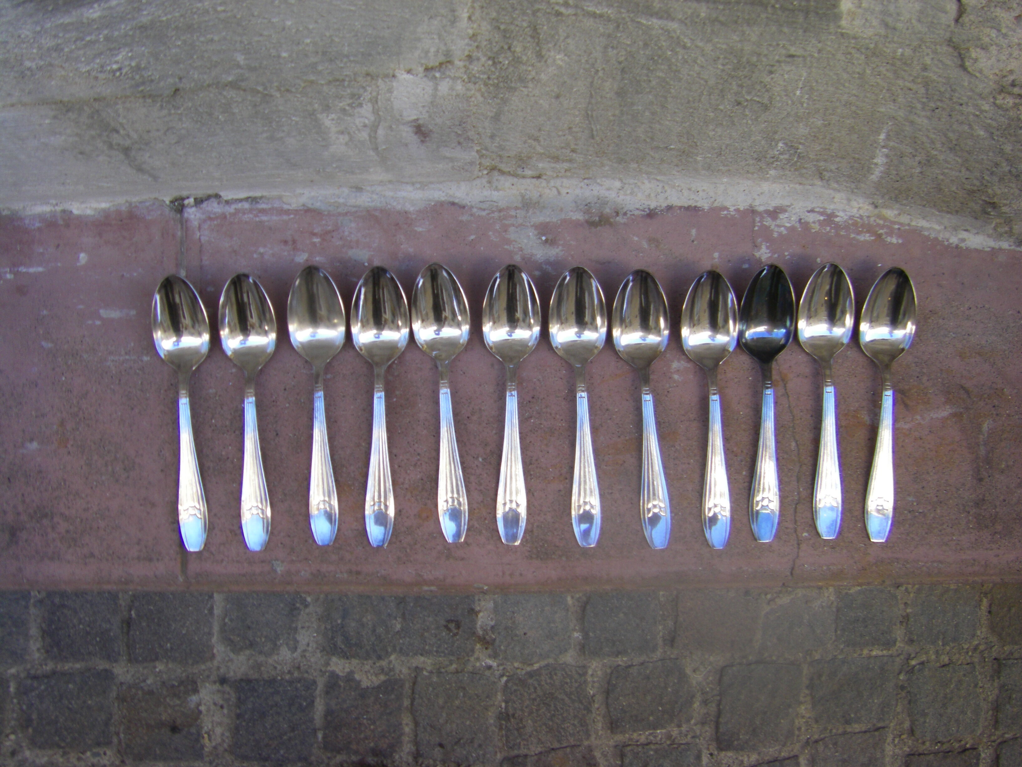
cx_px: 511
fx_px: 1122
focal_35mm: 38
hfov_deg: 49.0
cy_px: 384
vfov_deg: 37.7
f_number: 3.5
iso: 80
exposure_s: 1/50
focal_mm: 6.3
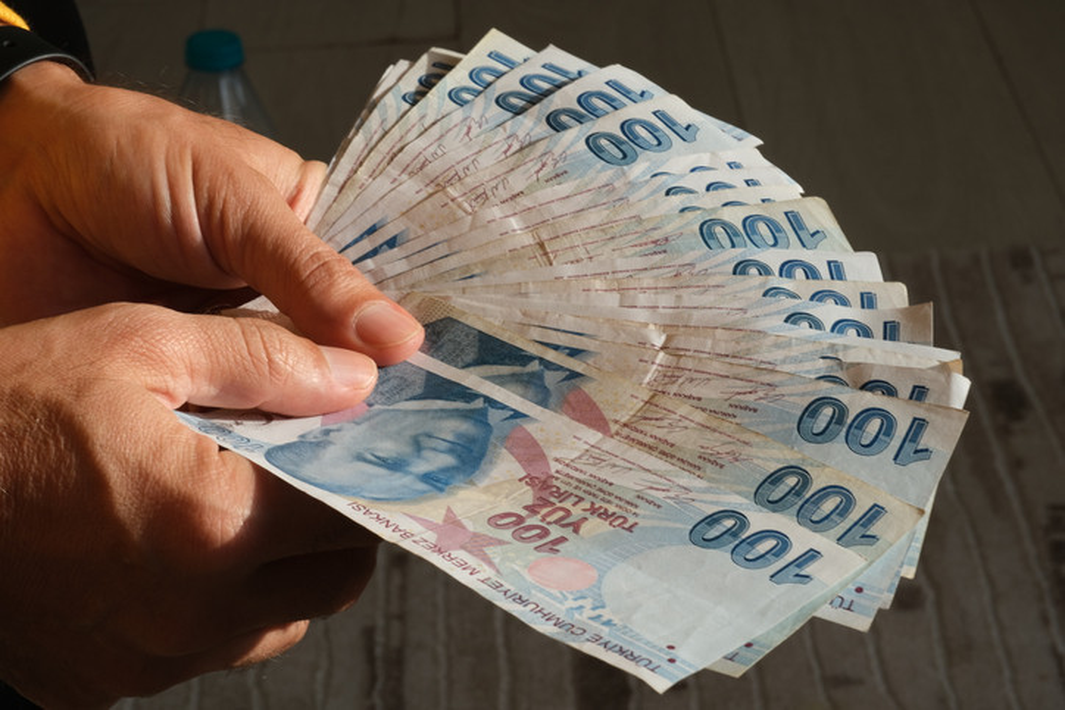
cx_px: 532
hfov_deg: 24.2
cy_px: 355
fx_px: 2485
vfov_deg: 16.3
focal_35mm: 84
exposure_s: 1/50
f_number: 16
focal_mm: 56
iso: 160
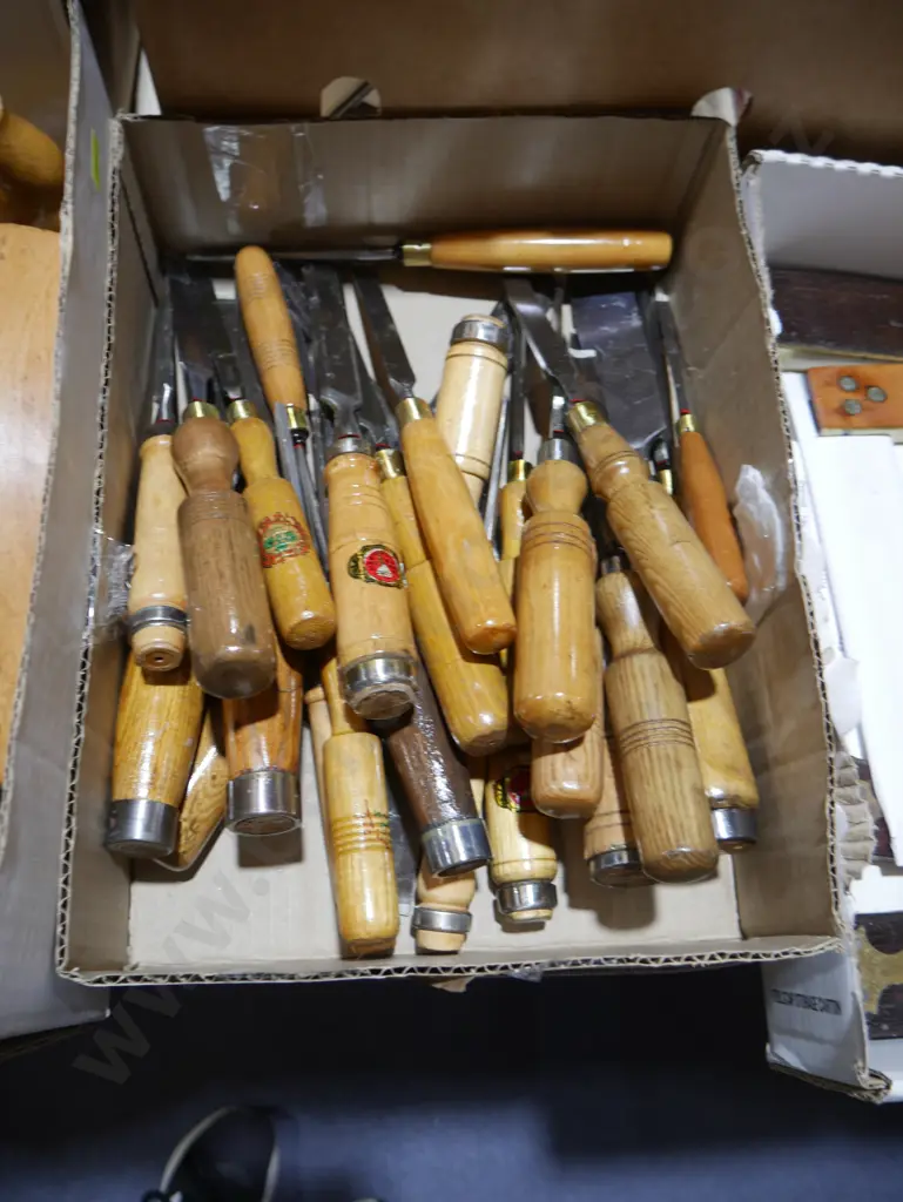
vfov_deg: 63.4
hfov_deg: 49.8
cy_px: 601
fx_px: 973
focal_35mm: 28
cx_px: 452
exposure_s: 1/60
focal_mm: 14
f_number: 3.5
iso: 250
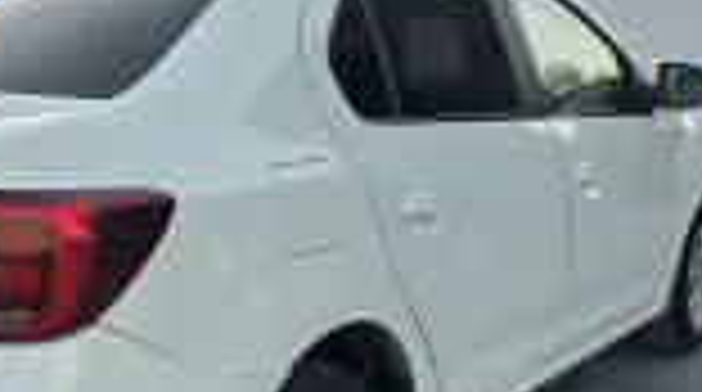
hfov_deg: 34.4
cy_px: 230
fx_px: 1077
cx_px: 94
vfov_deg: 20.6
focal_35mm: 58
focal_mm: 6.3
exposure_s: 1/100
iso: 40
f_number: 1.7
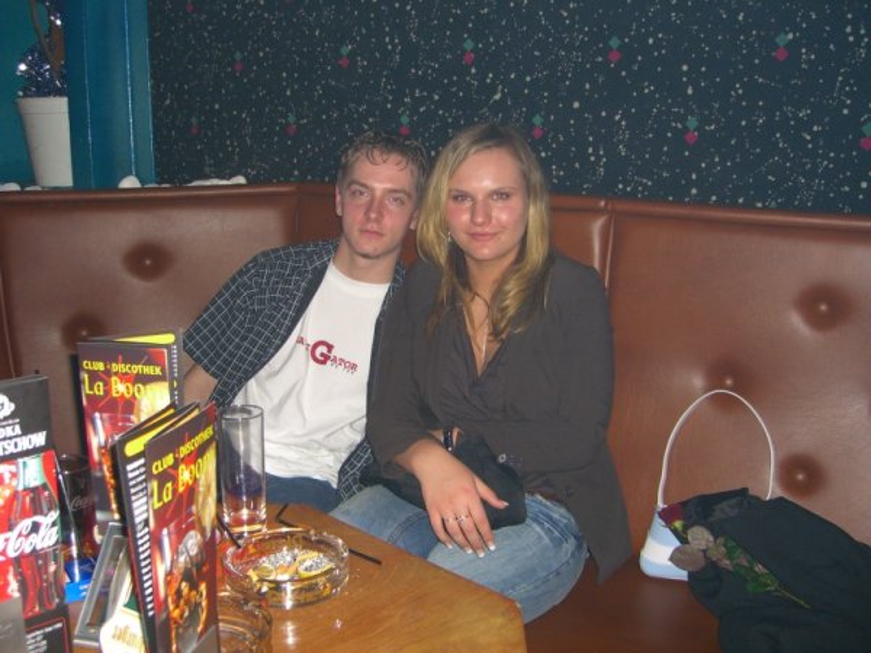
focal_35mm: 38
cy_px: 326
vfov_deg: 37.7
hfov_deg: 49.0
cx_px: 436
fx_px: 956
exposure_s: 1/60
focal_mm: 7.9
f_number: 2.8
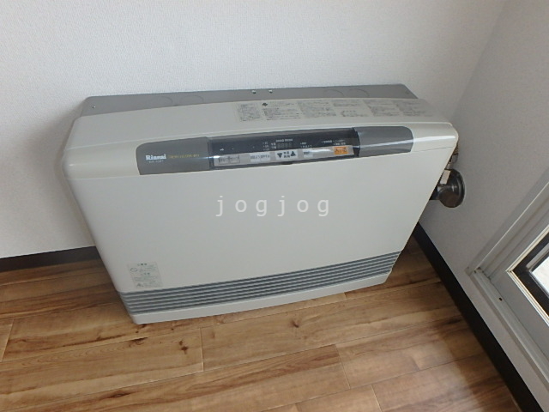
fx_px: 333
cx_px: 274
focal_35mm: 21
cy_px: 206
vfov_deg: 63.4
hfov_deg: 79.0
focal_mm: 3.7
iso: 320
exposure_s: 1/30
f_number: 6
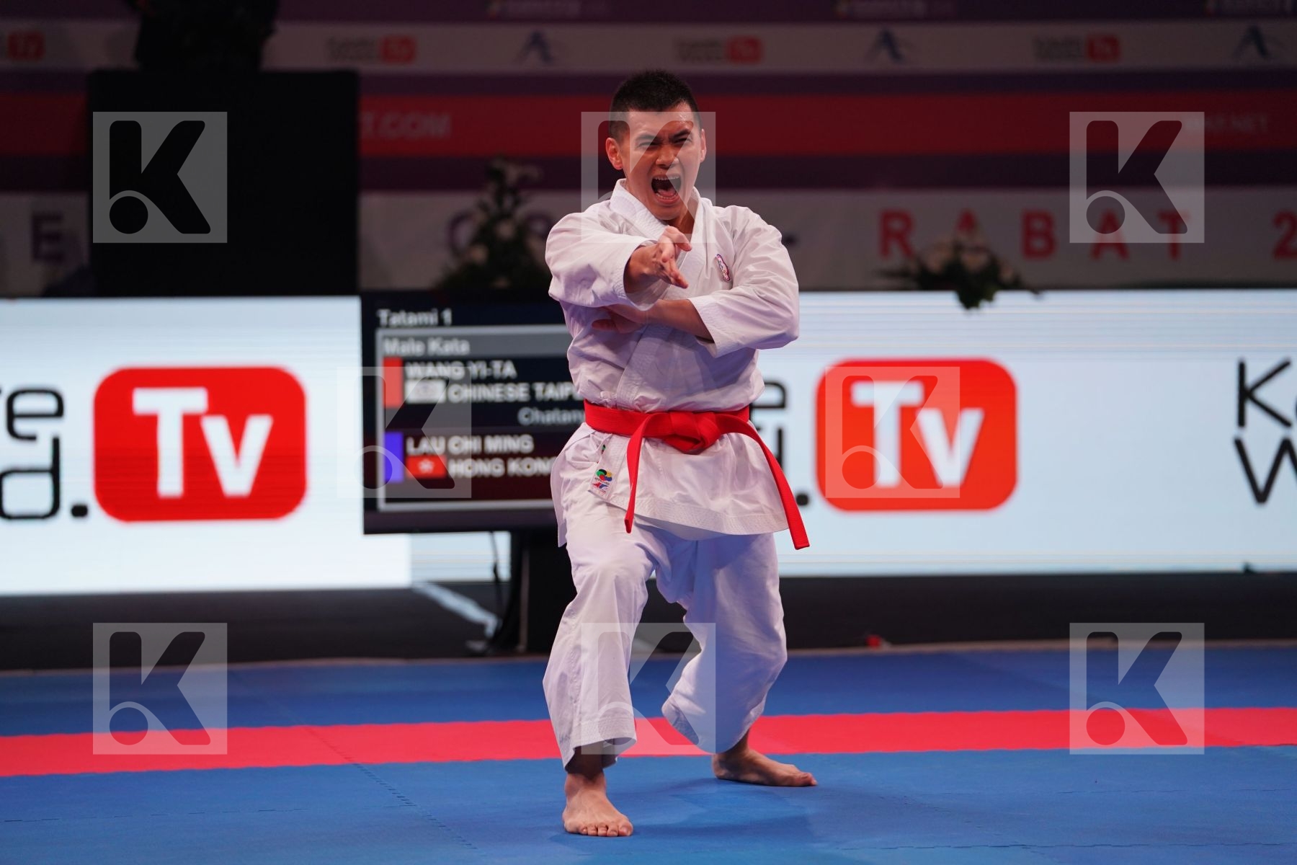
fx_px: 5404
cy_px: 432
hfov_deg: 13.7
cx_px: 648
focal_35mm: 150
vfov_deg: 9.1
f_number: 2.8
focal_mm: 150
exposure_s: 1/500
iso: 800
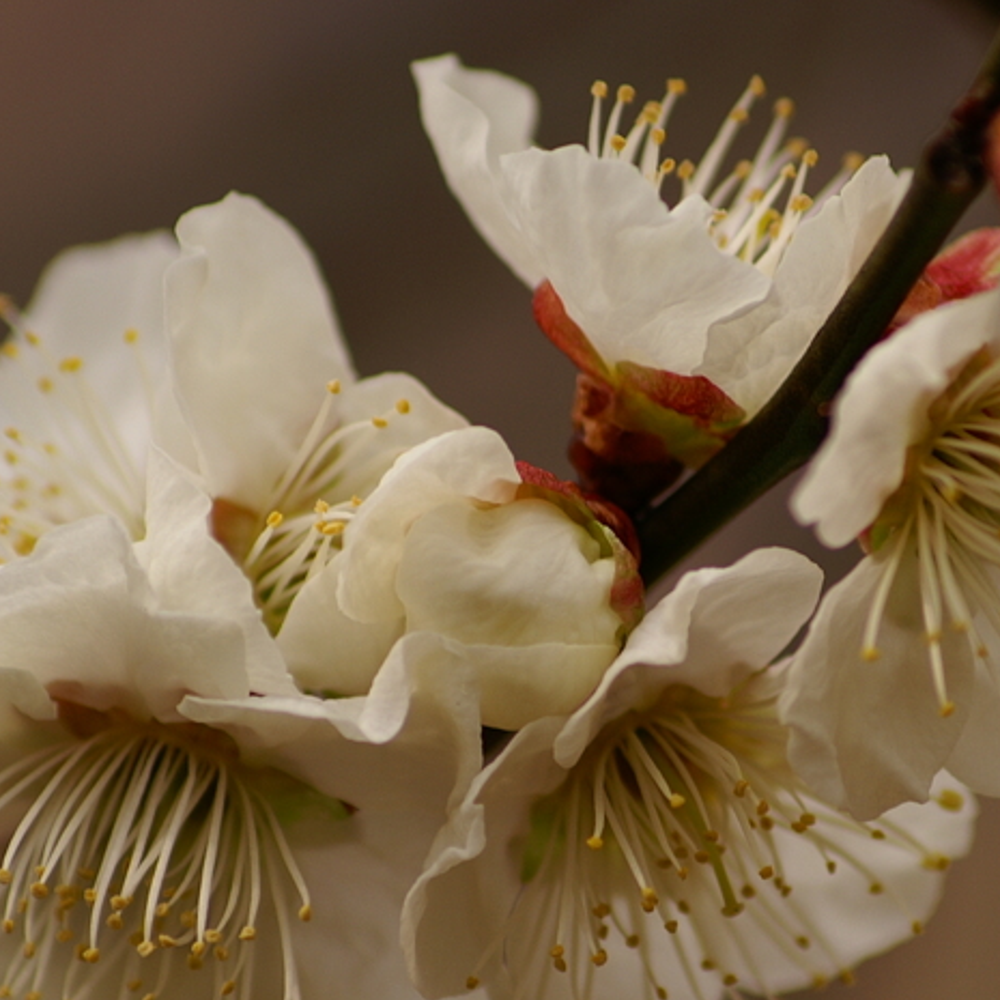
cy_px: 654
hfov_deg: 3.1
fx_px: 18335
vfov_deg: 3.1
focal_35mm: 561
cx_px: 624
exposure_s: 1/640
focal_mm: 200
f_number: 5.6
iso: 100
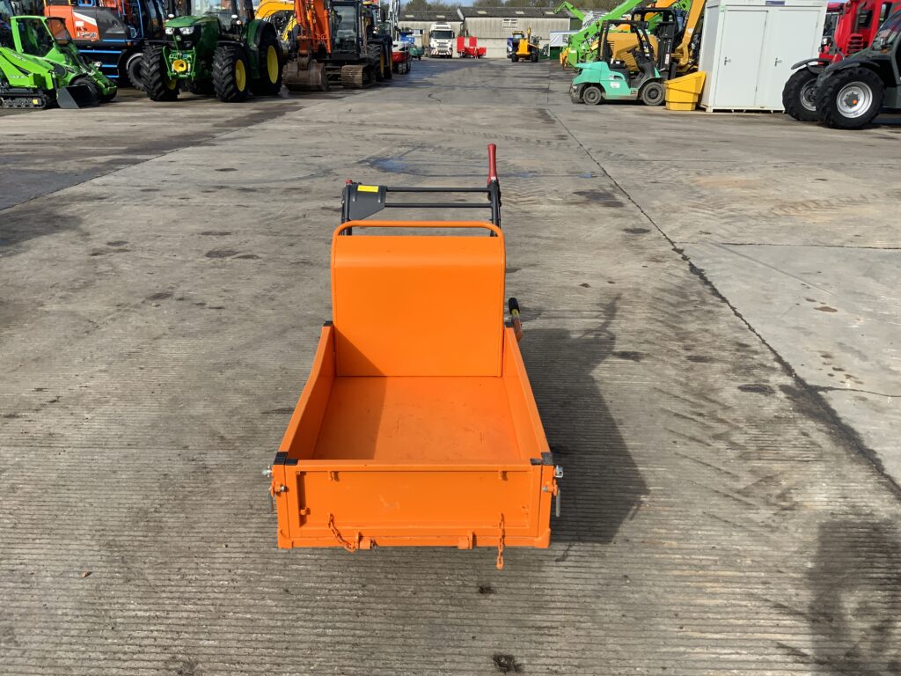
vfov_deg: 48.2
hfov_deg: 61.7
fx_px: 755
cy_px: 338
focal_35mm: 29
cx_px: 450
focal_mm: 3
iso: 16
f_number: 1.8
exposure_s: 1/2058
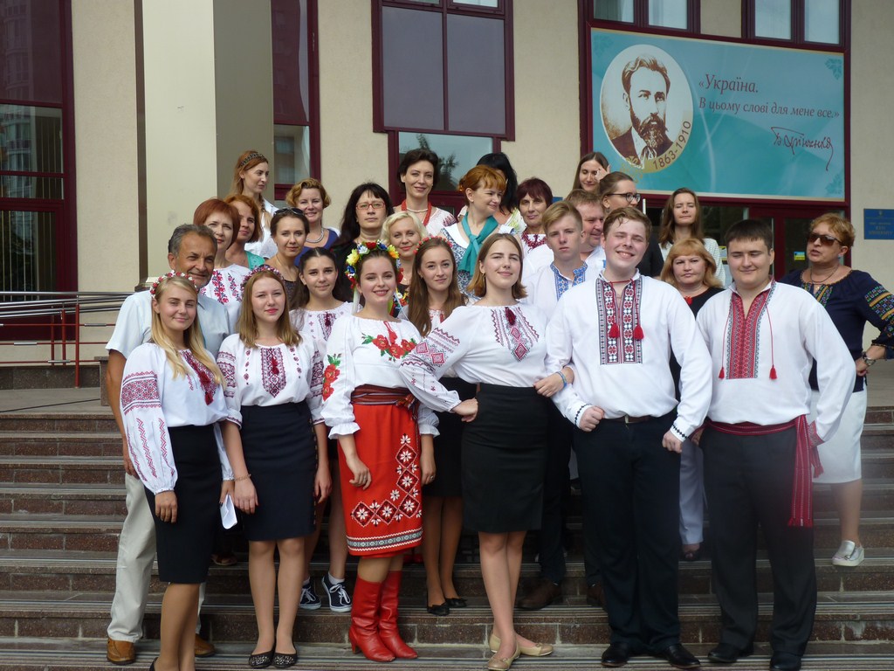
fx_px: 1162
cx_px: 447
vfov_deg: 32.2
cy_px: 336
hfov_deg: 42.1
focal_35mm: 45
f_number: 3
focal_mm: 8
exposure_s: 1/640
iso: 80
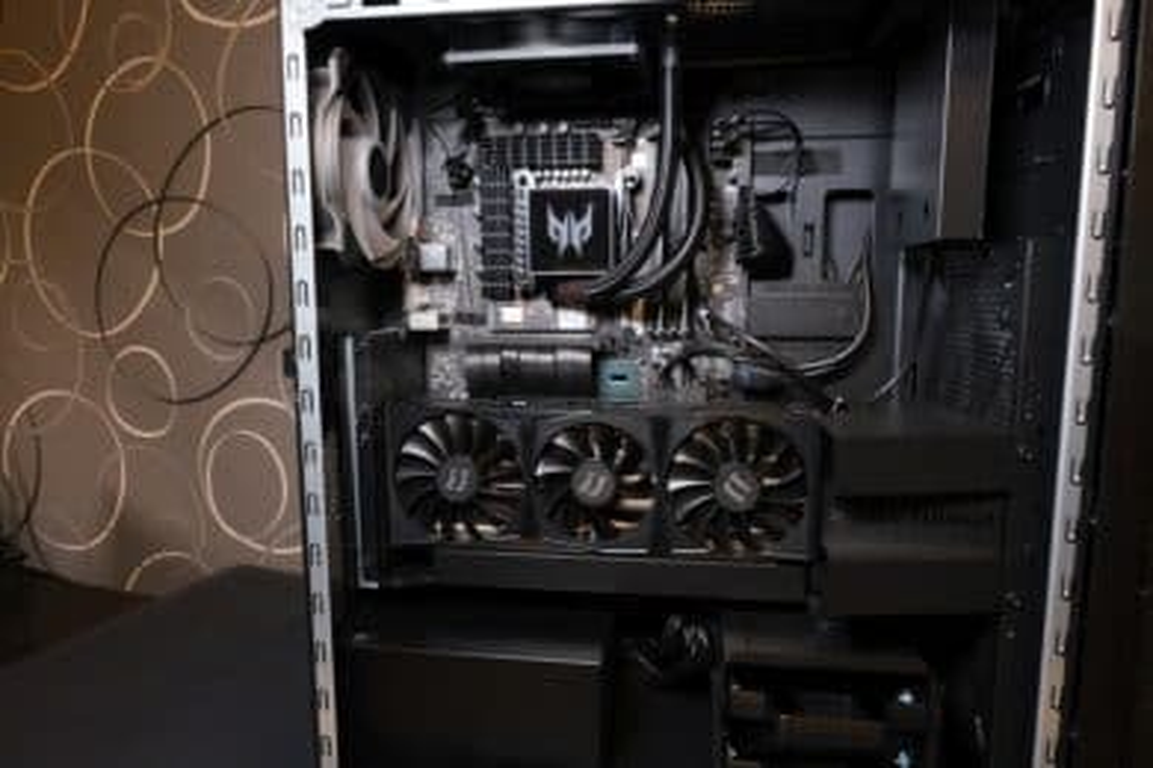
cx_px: 576
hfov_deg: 73.7
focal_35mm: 24
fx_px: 769
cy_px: 384
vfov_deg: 53.1
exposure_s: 1/10
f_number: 8
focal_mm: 16
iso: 1600
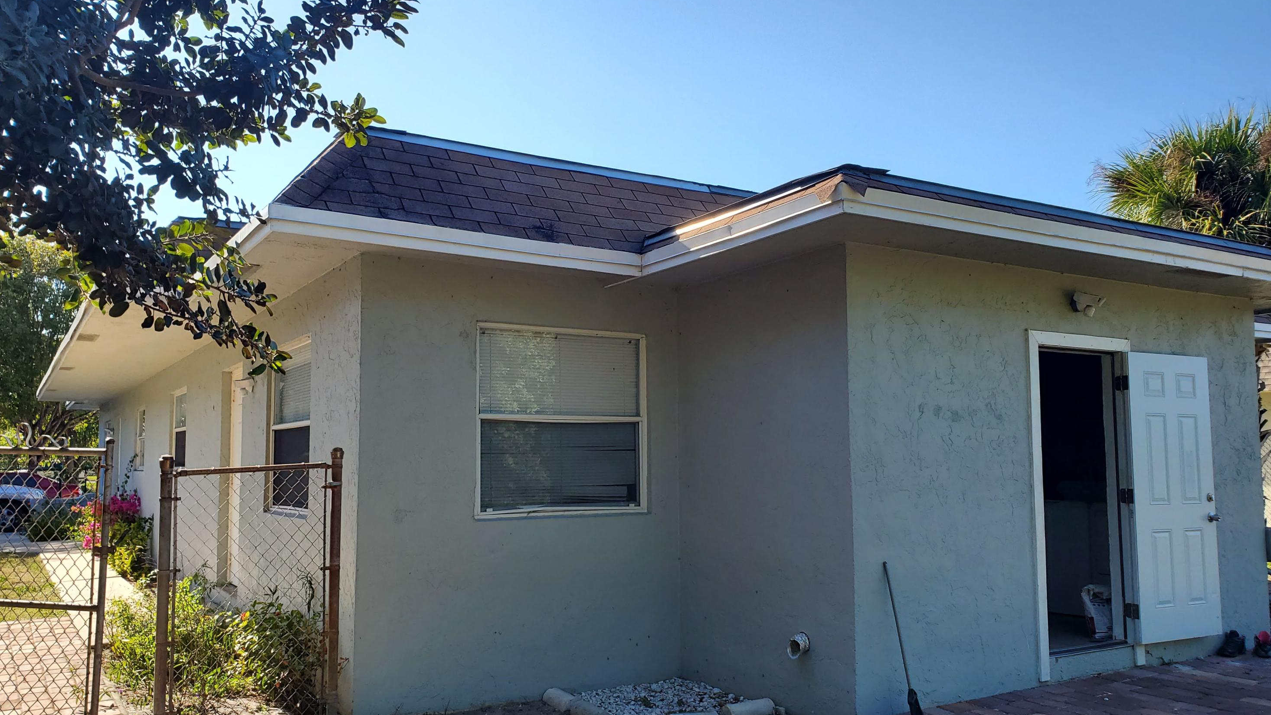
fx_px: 977
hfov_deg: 66.1
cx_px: 622
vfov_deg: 40.1
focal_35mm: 29
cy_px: 399
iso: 50
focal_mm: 4.3
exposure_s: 1/842
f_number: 2.4
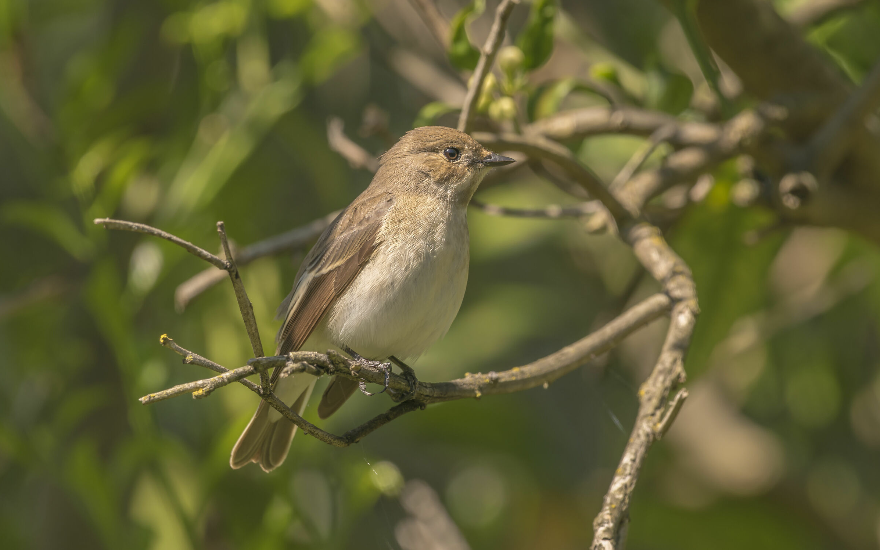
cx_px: 440
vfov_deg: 1.7
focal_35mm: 766
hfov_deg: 2.7
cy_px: 290
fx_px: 18371
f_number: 8
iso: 125
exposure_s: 1/125
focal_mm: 500
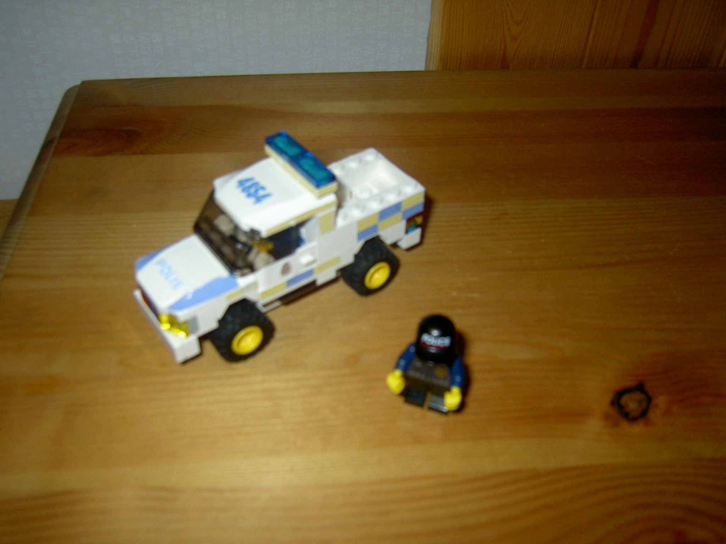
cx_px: 363
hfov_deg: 54.0
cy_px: 272
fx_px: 713
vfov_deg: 41.8
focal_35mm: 34
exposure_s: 1/60
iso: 100
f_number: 2.8
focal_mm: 5.6
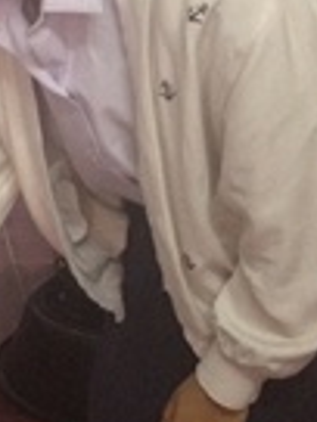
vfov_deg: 17.0
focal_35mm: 116
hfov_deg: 12.6
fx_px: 1416
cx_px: -19
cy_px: 174
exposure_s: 1/20
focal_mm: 4.28
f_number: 2.4
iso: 320
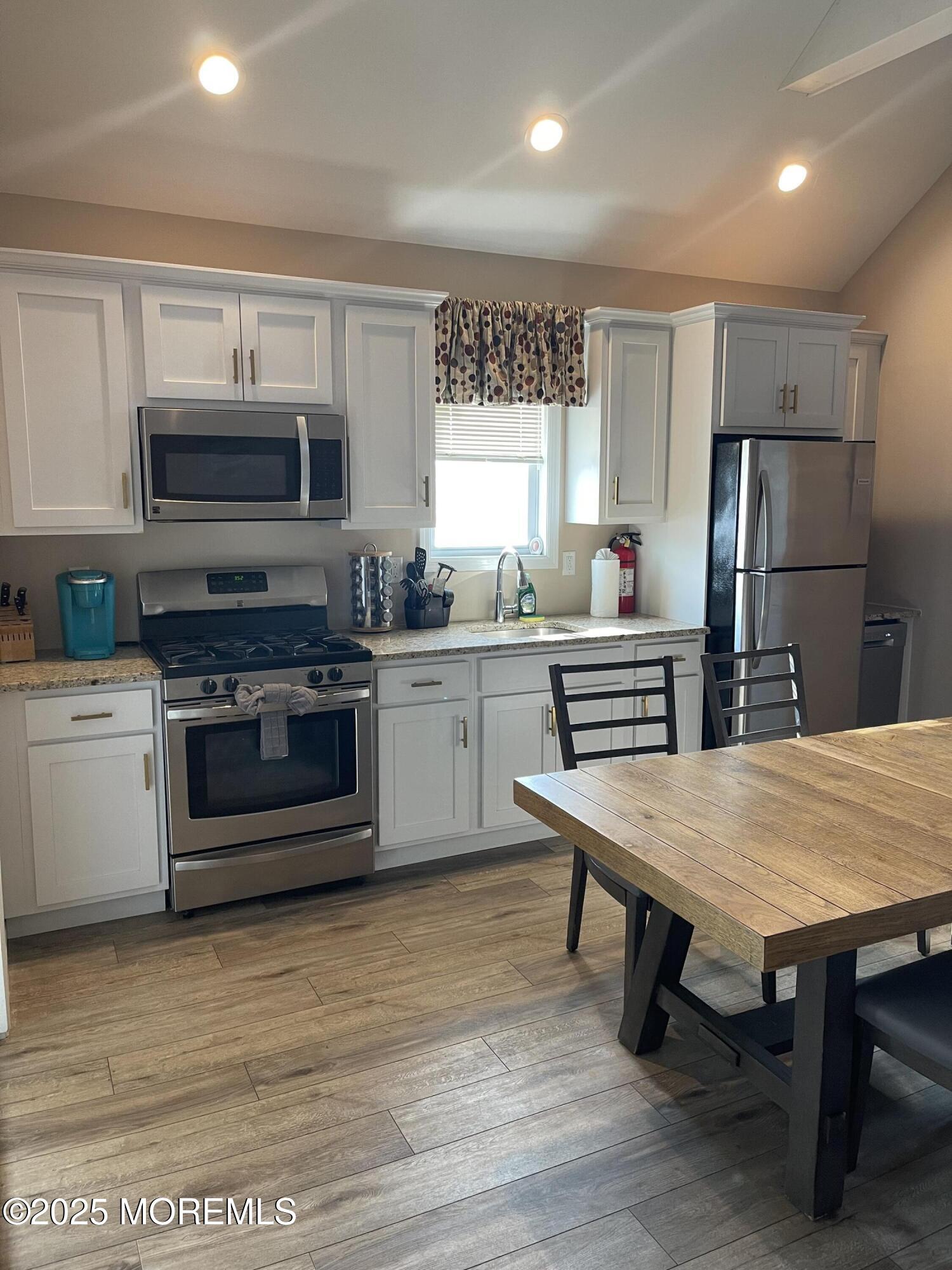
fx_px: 917
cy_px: 635
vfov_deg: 69.4
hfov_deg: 54.9
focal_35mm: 25
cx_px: 476
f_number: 1.6
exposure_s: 1/60
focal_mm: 5.1
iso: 125
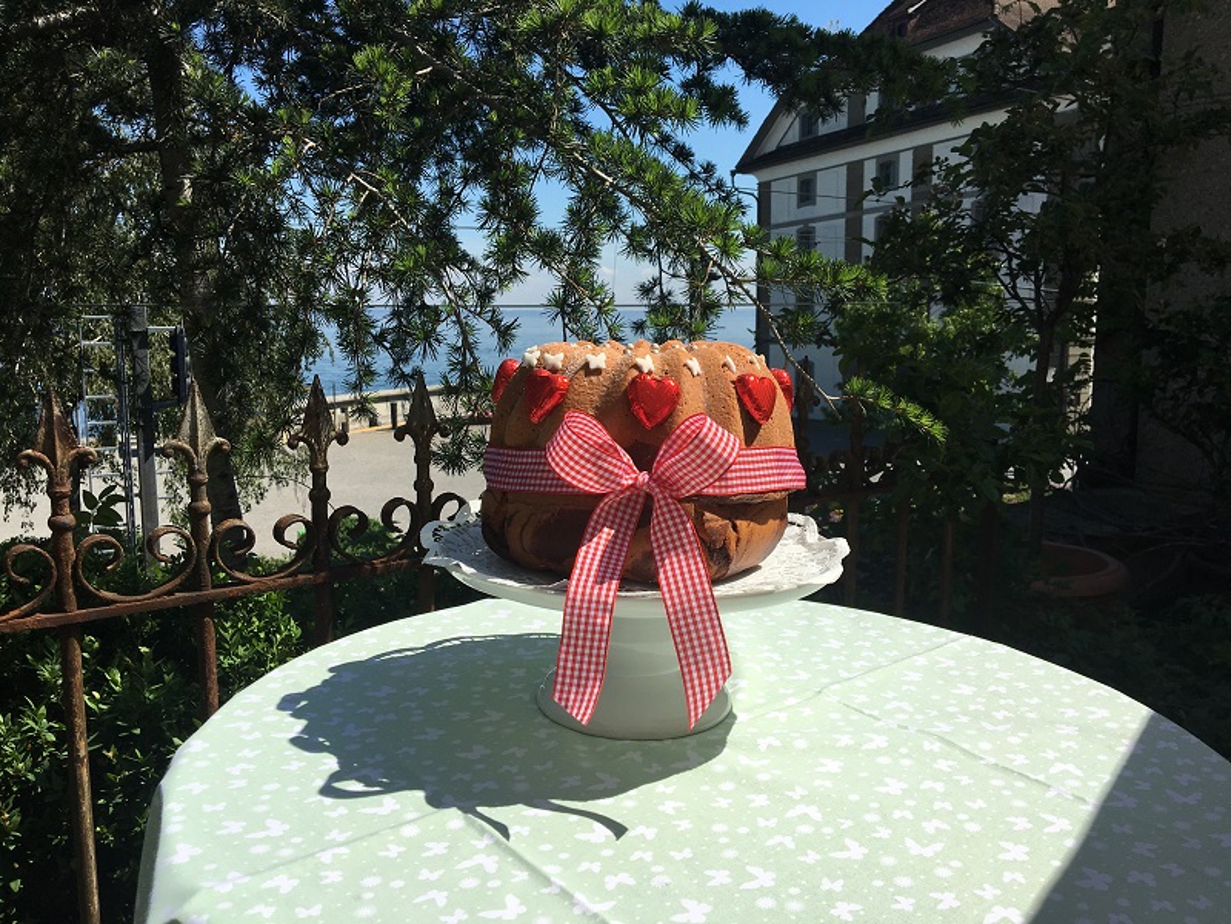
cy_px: 462
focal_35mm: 29
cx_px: 616
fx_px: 1031
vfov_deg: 48.2
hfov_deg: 61.7
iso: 25
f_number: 2.2
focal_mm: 4.15
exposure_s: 1/3077
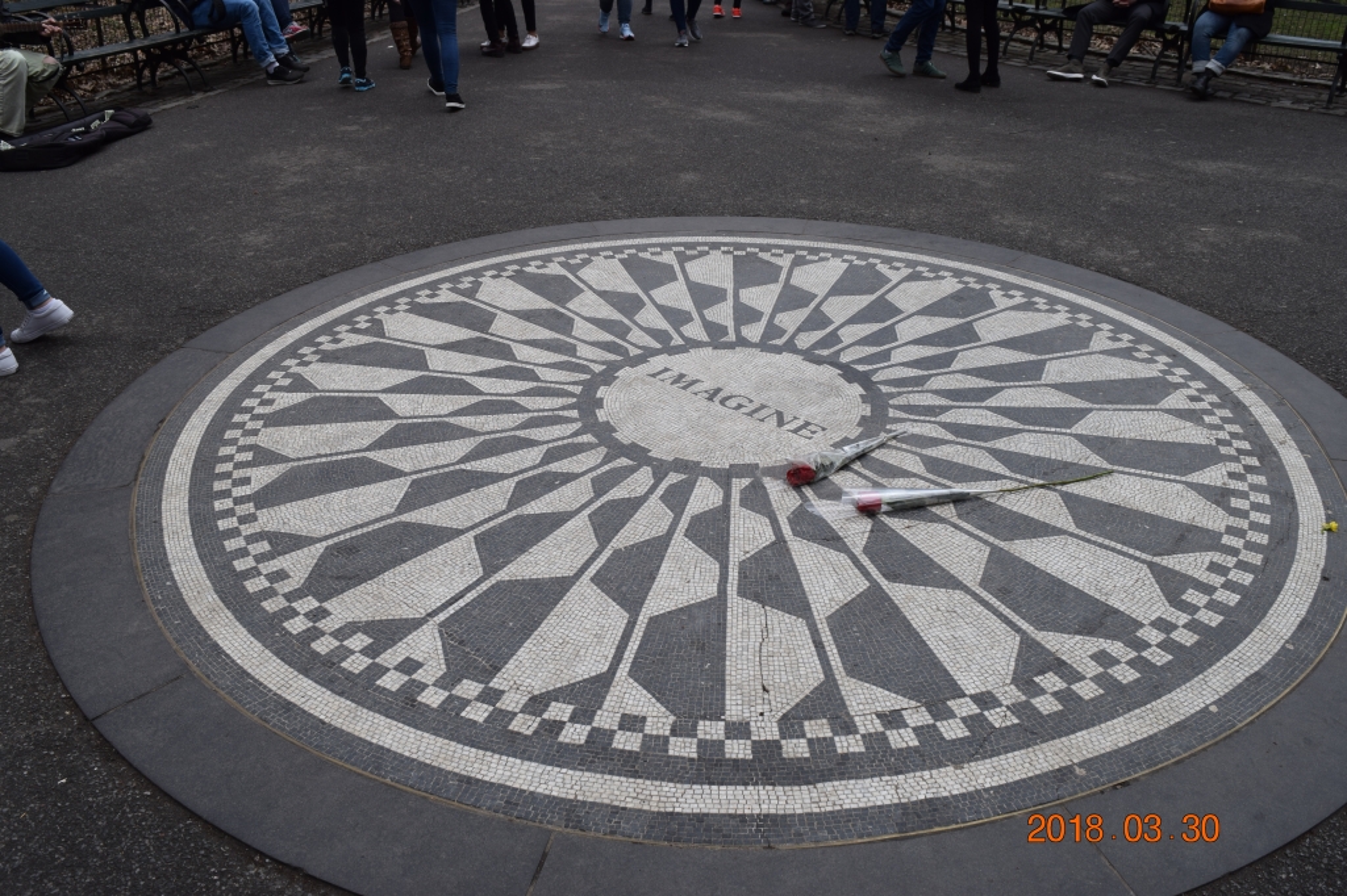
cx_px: 674
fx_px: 1010
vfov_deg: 47.9
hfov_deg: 67.4
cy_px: 448
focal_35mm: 27
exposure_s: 1/250
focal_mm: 18
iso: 200
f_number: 8
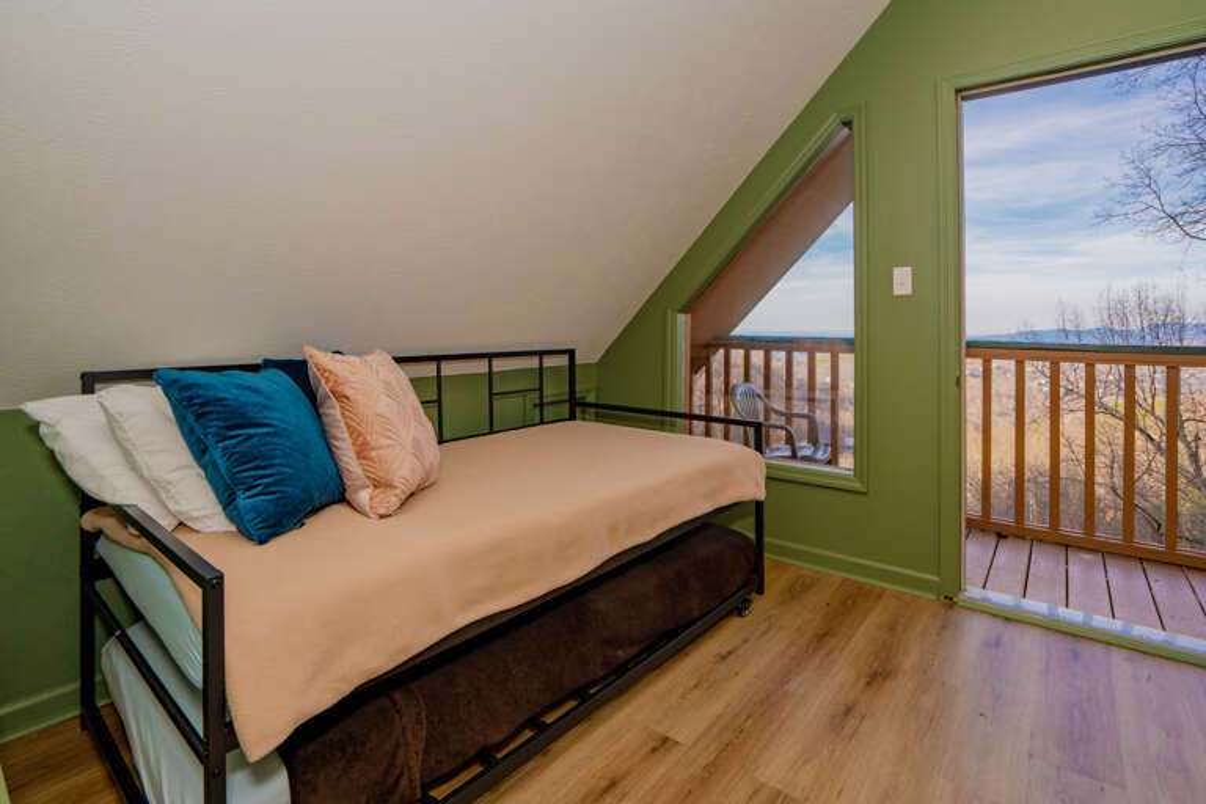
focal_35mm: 16
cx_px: 603
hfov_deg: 96.7
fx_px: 536
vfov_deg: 73.7
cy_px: 402
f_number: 7.1
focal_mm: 16
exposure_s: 1/250
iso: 200
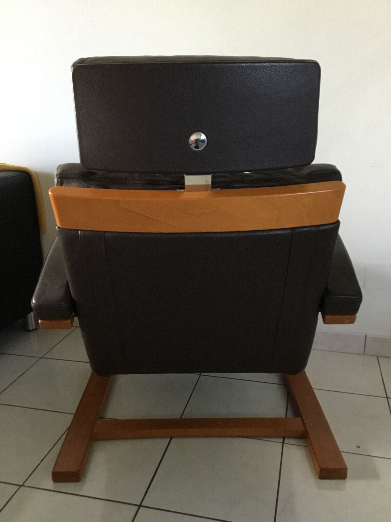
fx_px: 482
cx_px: 201
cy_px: 267
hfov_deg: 44.2
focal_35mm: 32
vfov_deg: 56.8
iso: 250
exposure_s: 1/33
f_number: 2.4
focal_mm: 3.3
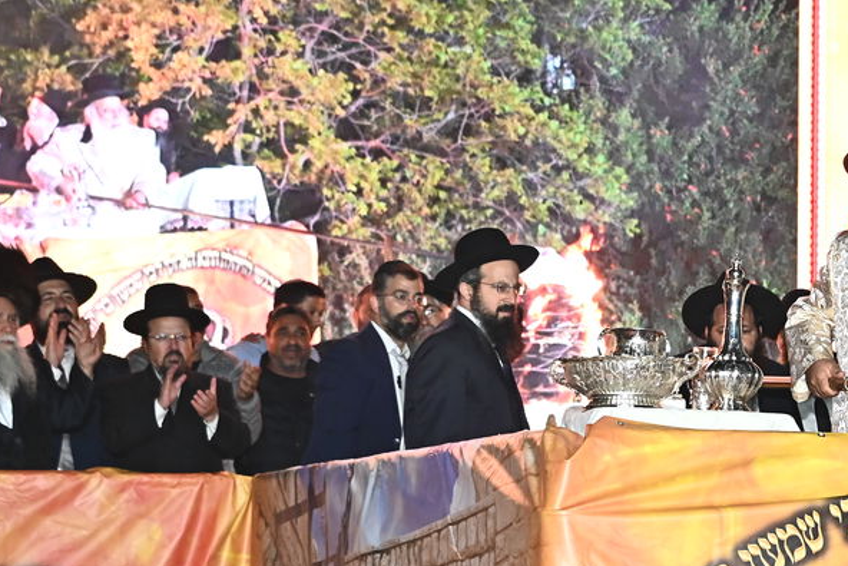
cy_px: 335
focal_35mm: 137
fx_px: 3228
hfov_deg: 14.7
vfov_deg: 10.0
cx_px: 857
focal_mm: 58
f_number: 5.6
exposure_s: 1/100
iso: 1600
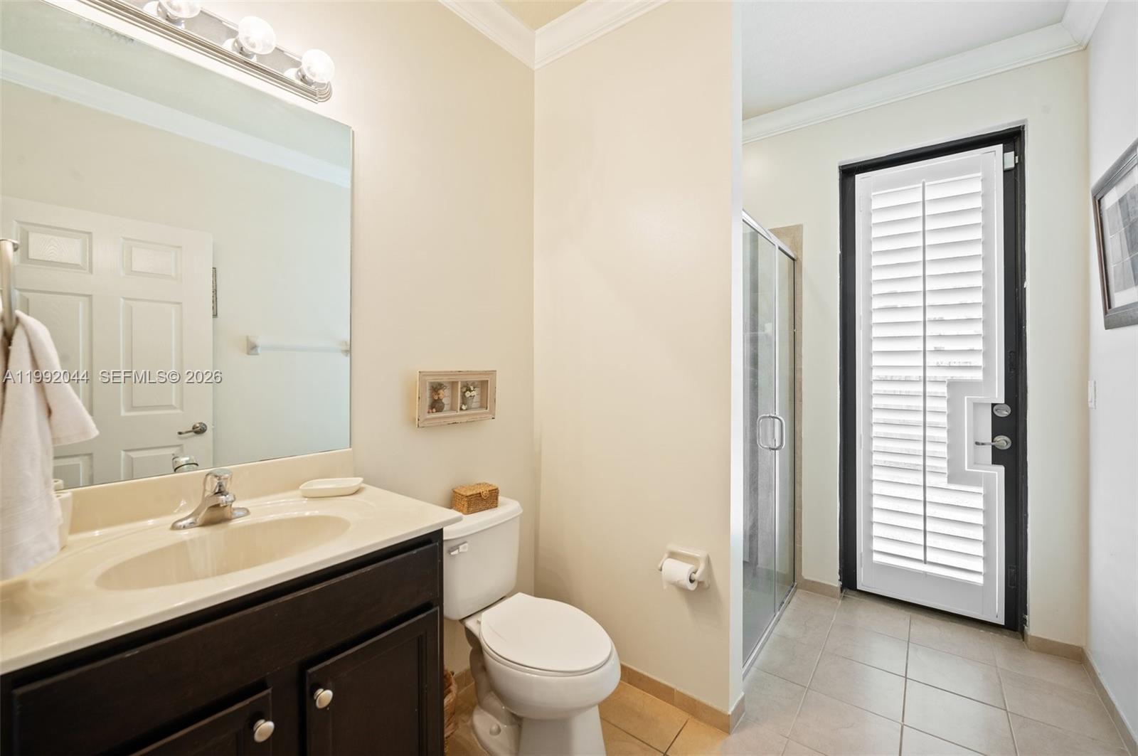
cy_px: 378
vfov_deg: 81.1
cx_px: 569
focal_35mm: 14
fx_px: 442
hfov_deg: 104.3
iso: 200
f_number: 8
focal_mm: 14
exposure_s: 1/2.5
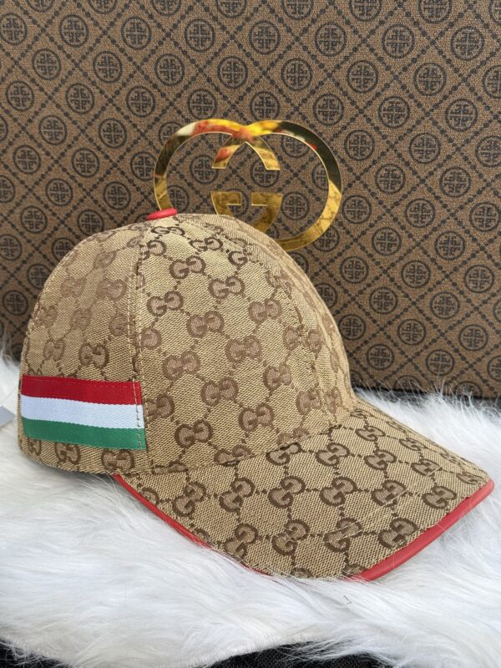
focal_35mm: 48
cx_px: 250
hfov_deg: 30.3
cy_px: 334
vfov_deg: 39.7
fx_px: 926
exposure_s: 1/1059
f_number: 1.78
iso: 64
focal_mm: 6.76
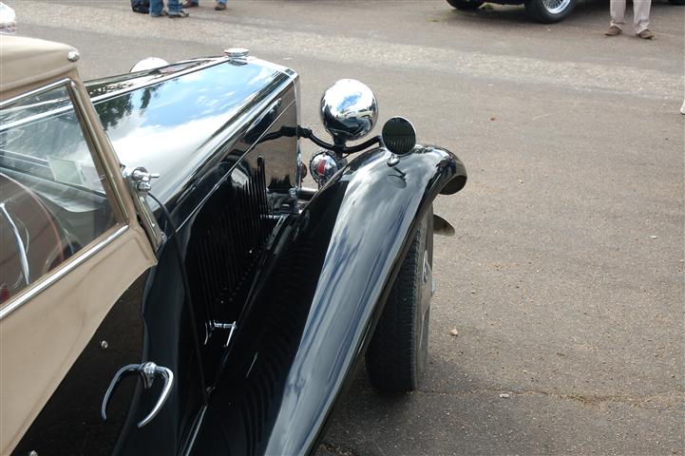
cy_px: 228
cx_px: 342
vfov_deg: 26.5
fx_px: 970
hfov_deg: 38.9
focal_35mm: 51
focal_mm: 34
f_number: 6.3
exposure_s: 1/160
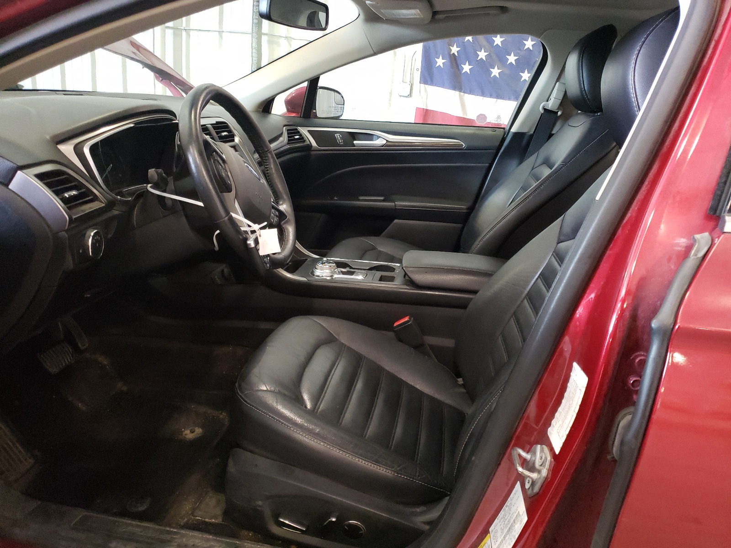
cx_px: 366
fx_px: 549
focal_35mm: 26
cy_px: 274
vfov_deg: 53.1
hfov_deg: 67.3
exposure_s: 1/24
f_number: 1.5
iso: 420
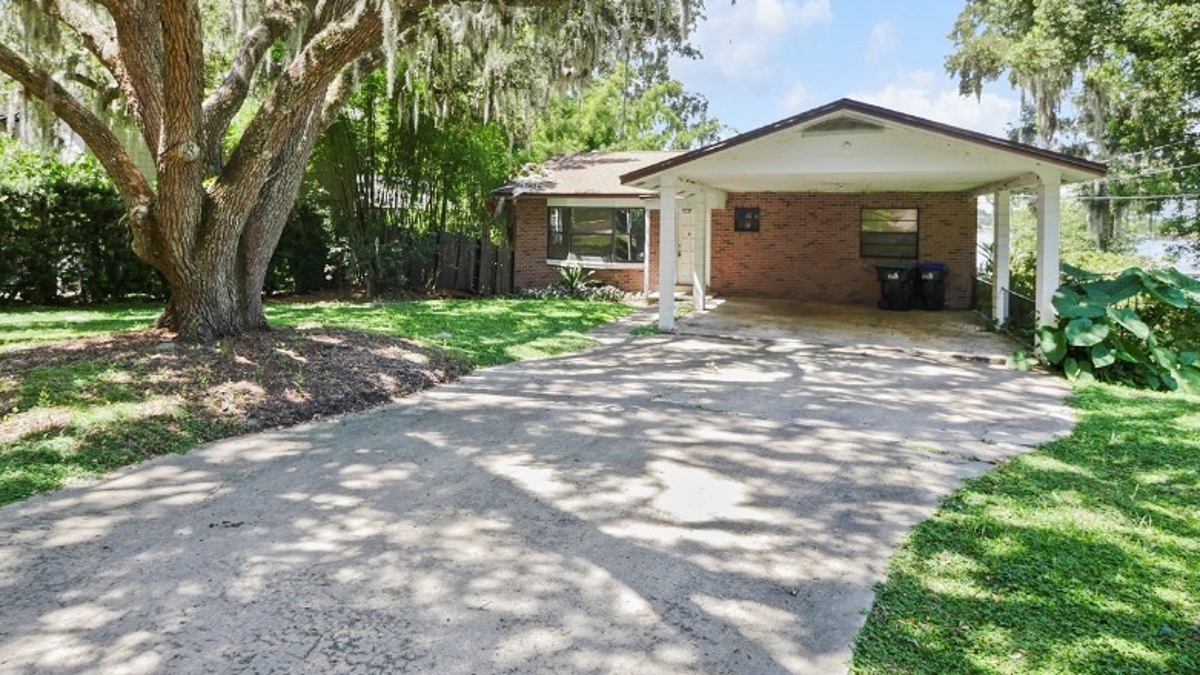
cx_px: 562
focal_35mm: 20
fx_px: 636
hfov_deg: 86.5
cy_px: 252
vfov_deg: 55.2
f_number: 6.3
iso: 200
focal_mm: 7
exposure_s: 1/250
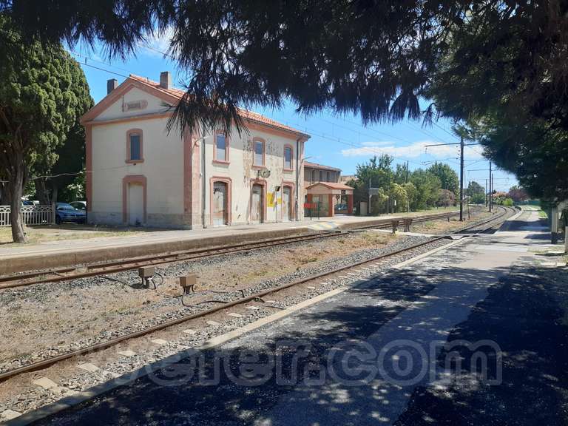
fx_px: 427
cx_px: 284
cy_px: 213
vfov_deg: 53.1
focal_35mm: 26
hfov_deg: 67.3
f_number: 1.7
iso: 40
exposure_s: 1/1209
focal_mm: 3.92
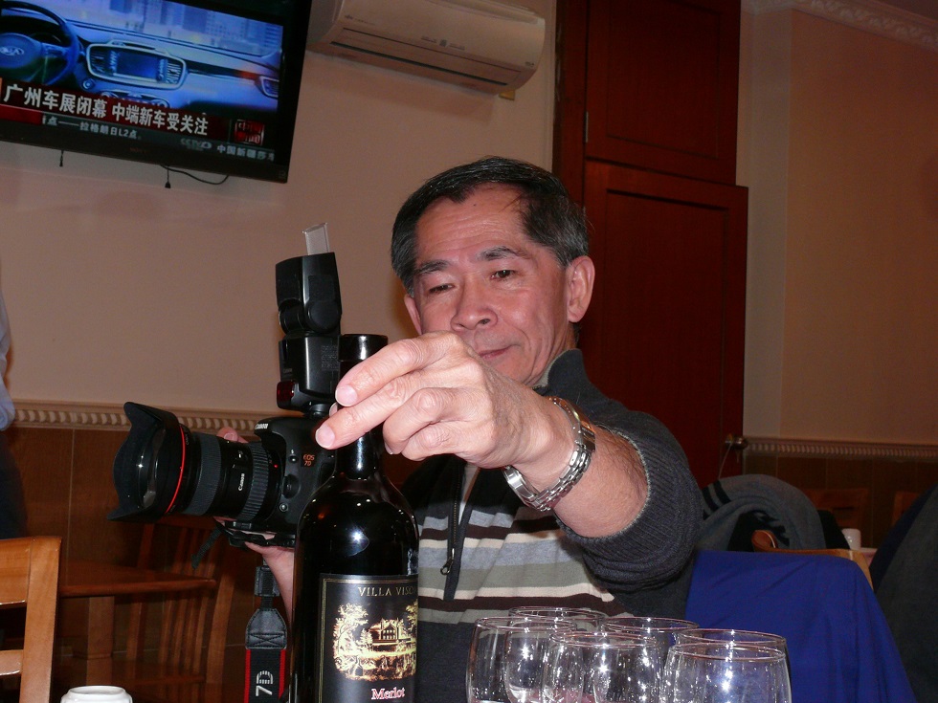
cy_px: 352
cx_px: 469
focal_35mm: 61
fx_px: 1653
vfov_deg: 24.0
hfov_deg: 31.7
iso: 200
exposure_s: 1/30
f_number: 6.3
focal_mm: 12
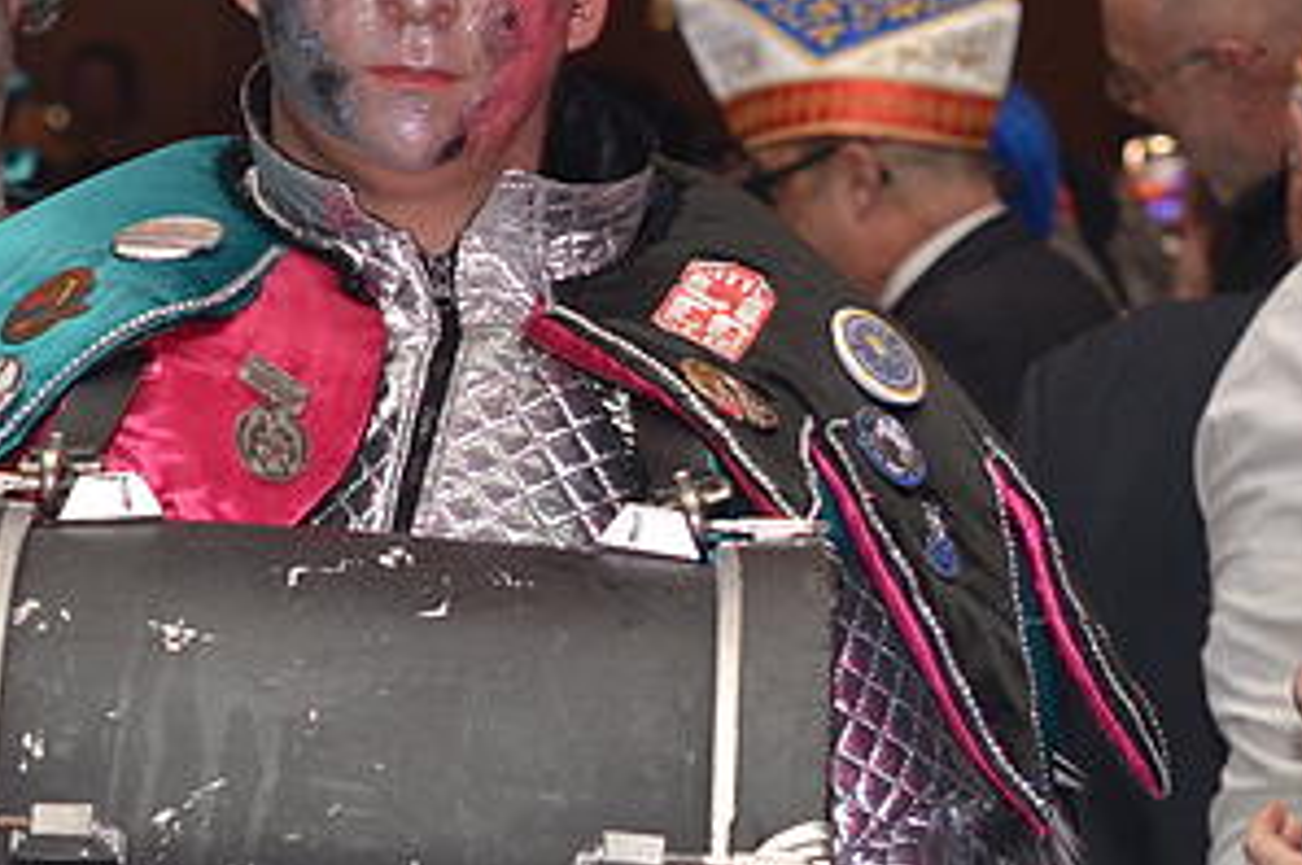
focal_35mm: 330
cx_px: 343
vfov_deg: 4.2
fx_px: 11922
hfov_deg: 6.2
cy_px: 548
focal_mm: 70
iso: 800
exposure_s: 1/60
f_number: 4
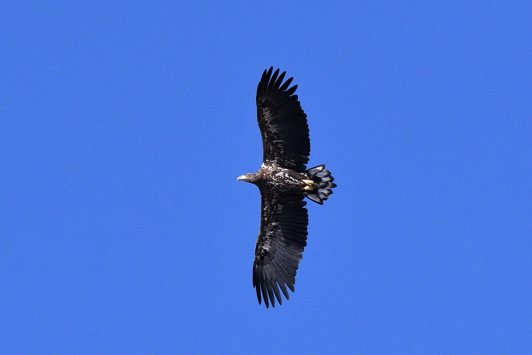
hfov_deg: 2.1
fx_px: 14777
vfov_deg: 1.4
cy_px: 178
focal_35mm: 1000
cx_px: 266
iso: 720
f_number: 7.1
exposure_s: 1/2500
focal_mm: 500
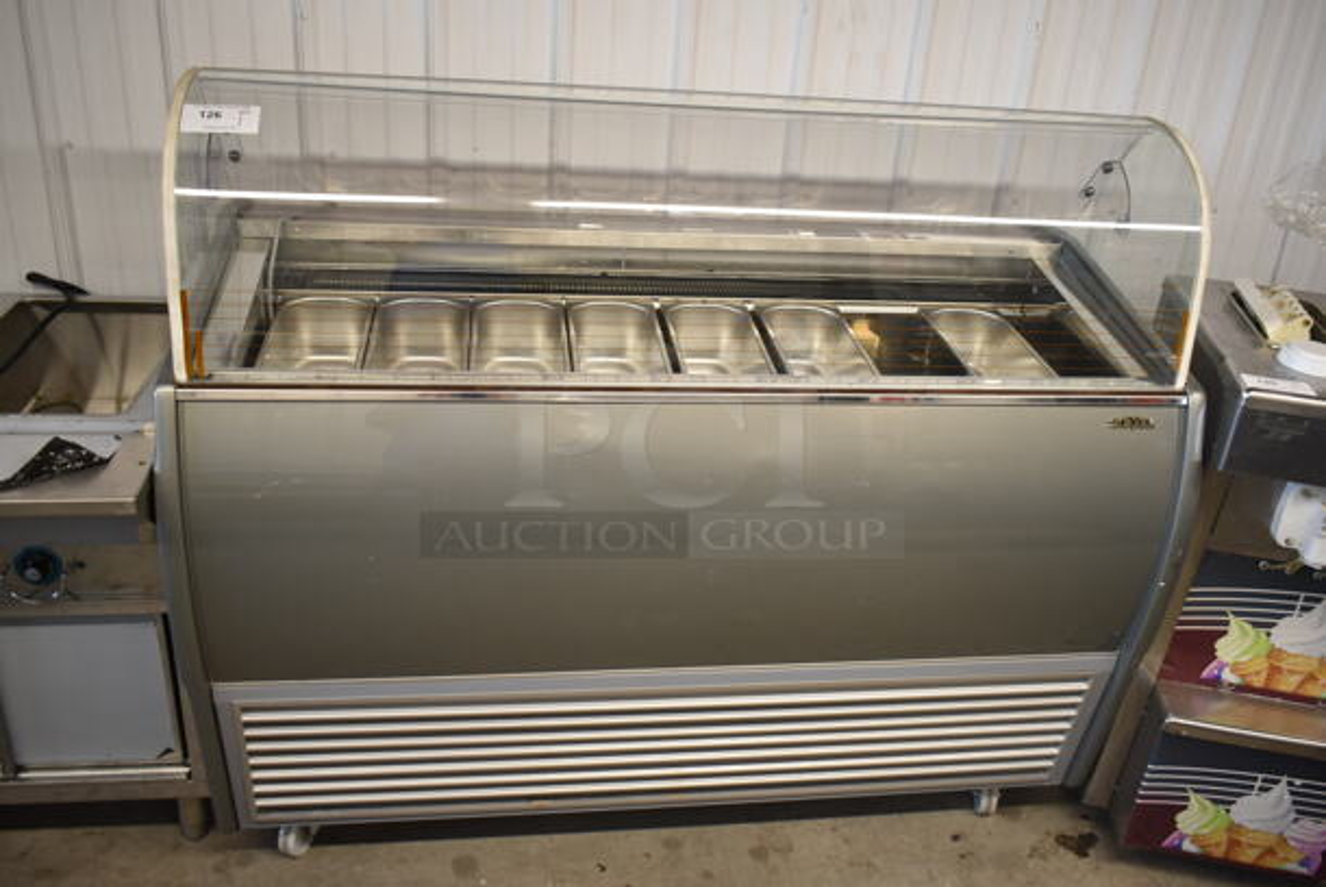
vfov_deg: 43.7
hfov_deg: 61.9
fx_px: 1106
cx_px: 663
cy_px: 444
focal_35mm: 30
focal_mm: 20
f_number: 3.8
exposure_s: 1/125
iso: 900
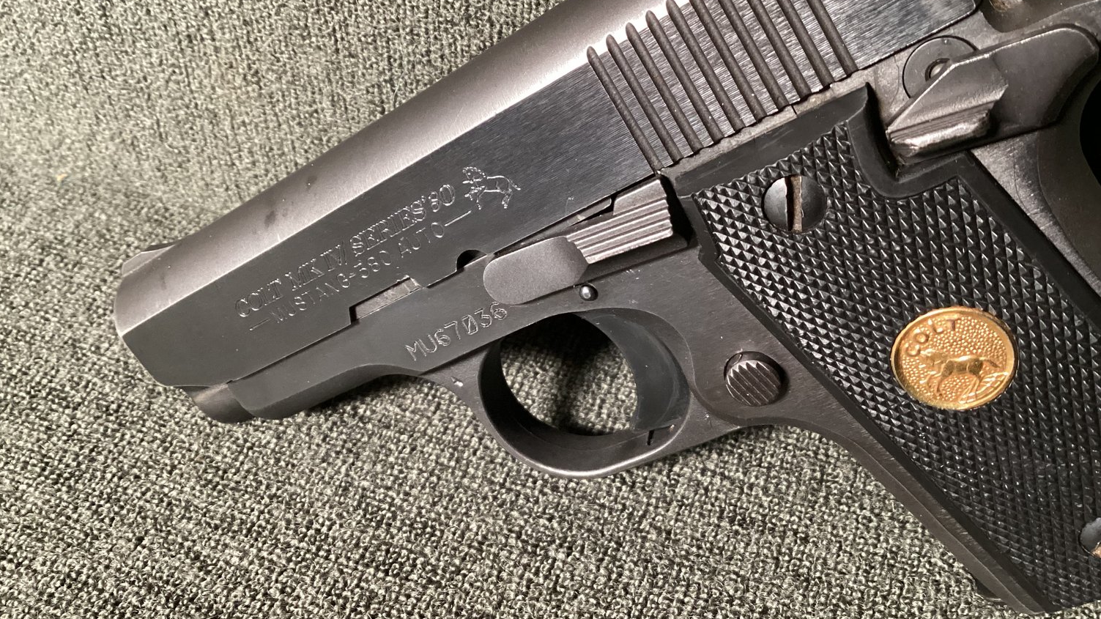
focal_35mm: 34
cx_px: 548
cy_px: 300
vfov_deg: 34.6
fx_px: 992
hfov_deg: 58.0
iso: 400
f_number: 2.4
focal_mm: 3.3
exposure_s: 1/40
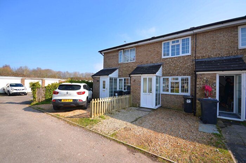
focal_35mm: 15
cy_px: 82
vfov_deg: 77.0
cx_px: 123
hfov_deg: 100.5
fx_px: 102
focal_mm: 10
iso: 100
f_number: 6.3
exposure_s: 1/250
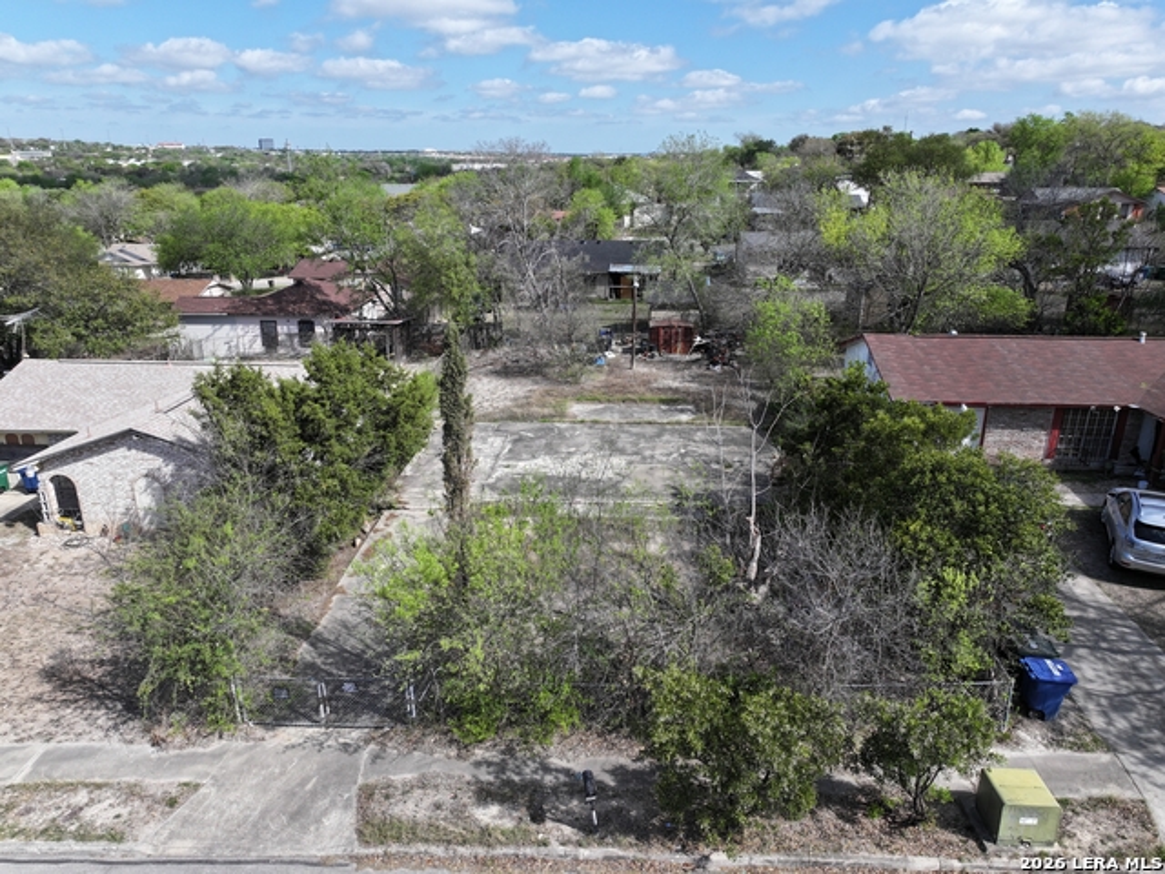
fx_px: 808
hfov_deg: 71.6
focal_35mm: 24
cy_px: 437
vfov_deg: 56.8
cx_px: 582
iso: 120
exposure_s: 1/1600
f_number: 2.8
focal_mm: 12.29
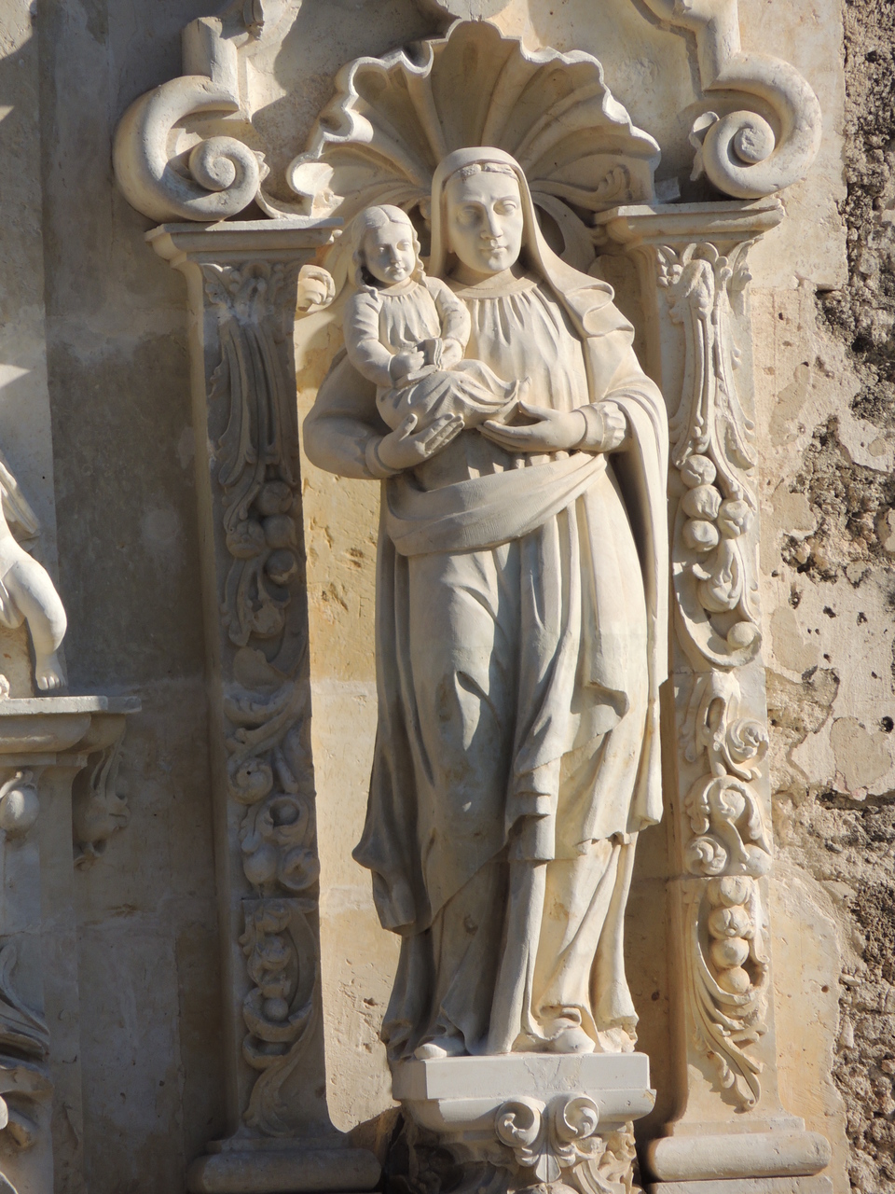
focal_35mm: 750
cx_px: 448
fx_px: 25855
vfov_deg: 2.6
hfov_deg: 2.0
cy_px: 597
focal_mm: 133.7
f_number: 5.1
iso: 100
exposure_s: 1/640
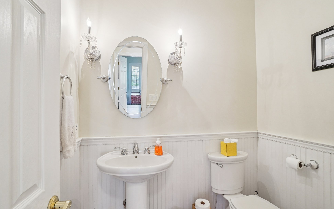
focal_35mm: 16
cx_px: 163
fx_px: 146
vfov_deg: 71.1
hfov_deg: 97.8
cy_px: 112
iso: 400
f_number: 8
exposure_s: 1/6
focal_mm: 10
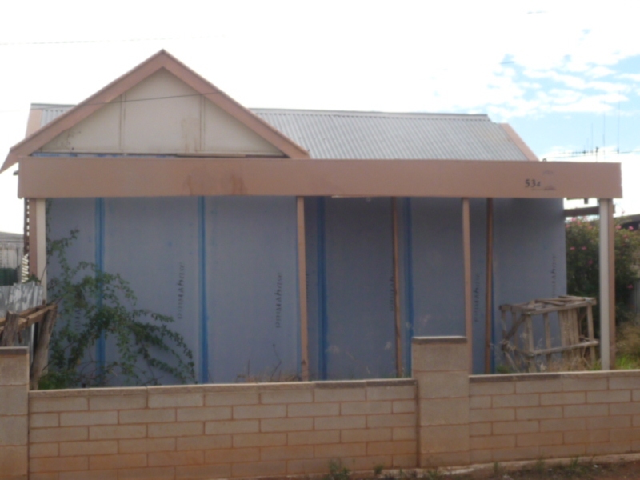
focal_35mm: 50
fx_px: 924
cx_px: 320
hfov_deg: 38.2
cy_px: 240
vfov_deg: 29.1
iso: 100
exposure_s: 1/800
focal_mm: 5
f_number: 3.4
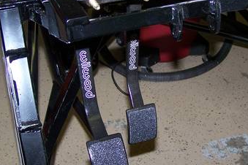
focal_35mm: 70
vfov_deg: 19.4
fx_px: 482
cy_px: 72
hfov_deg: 28.8
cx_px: 135
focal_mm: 6.3
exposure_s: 1/60
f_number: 2.8
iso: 80
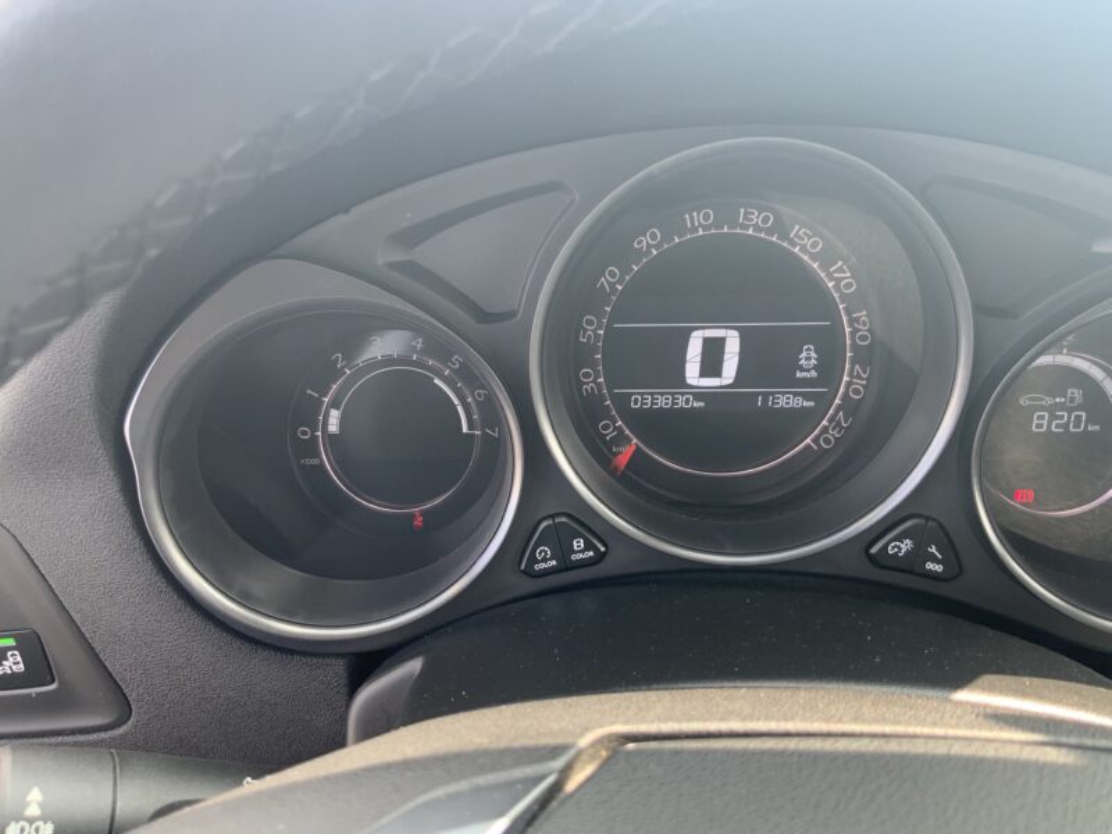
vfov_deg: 48.2
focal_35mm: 29
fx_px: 932
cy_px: 417
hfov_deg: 61.7
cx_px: 556
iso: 64
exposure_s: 1/122
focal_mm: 3
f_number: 1.8
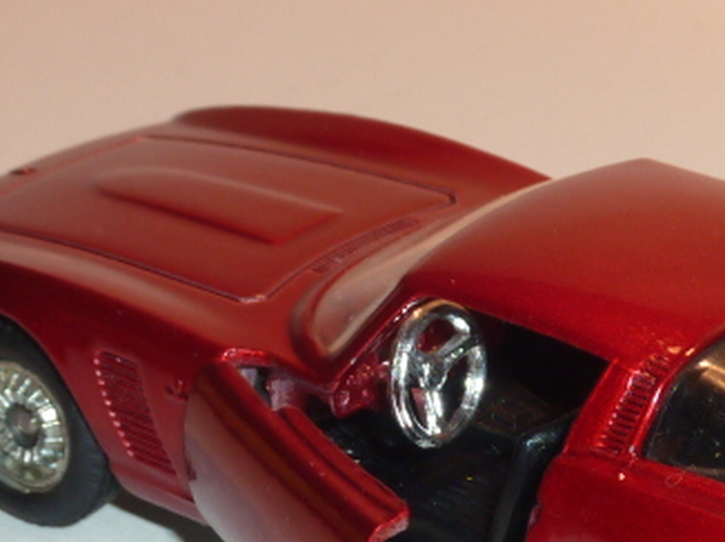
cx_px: 549
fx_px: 3579
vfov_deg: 8.7
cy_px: 418
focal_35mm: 171
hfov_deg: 11.5
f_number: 4
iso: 100
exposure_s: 1/30
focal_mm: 7.9
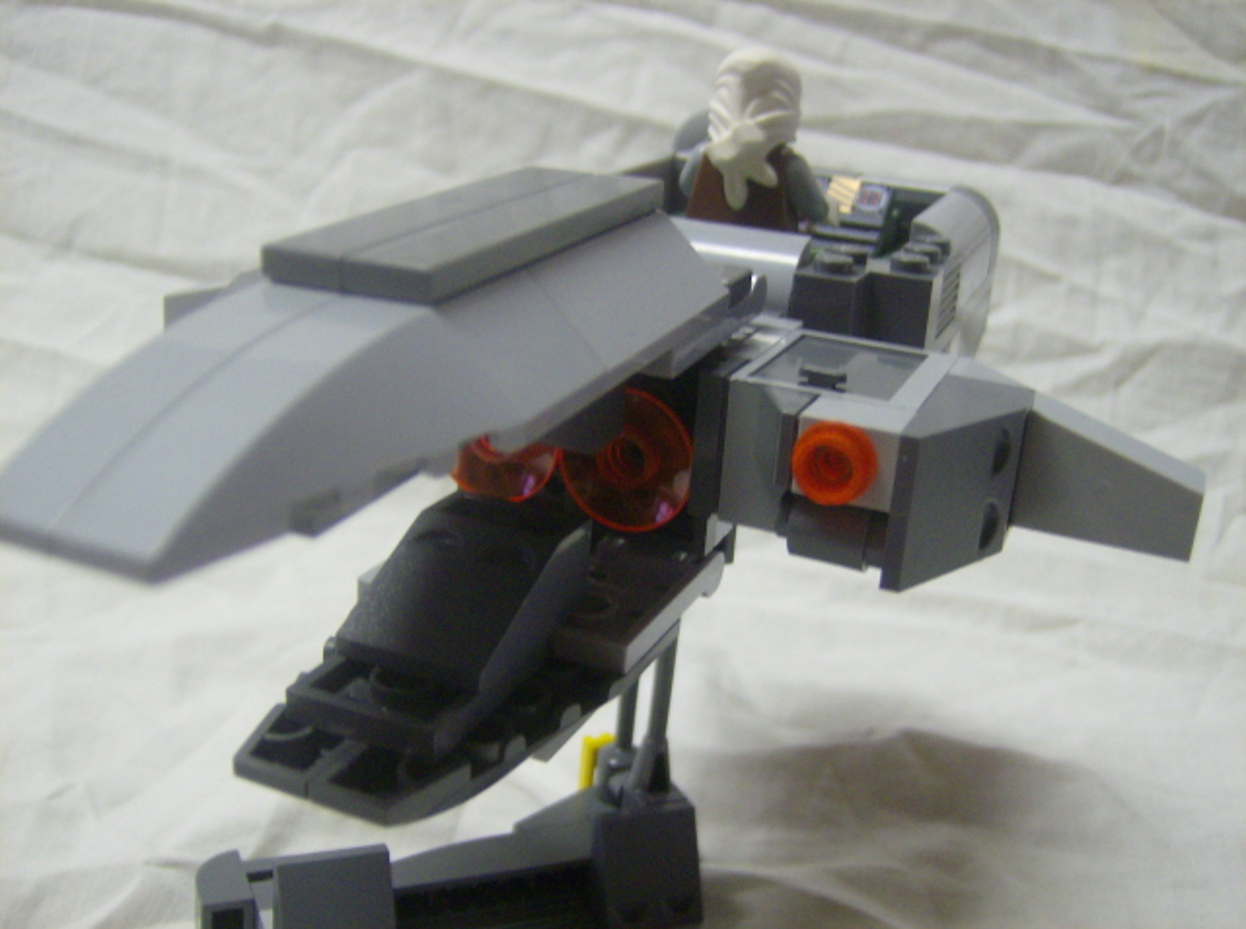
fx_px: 1293
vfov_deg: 39.5
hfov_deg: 51.5
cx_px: 623
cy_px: 464
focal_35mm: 36
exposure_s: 1/16
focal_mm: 6
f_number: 2.8
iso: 200
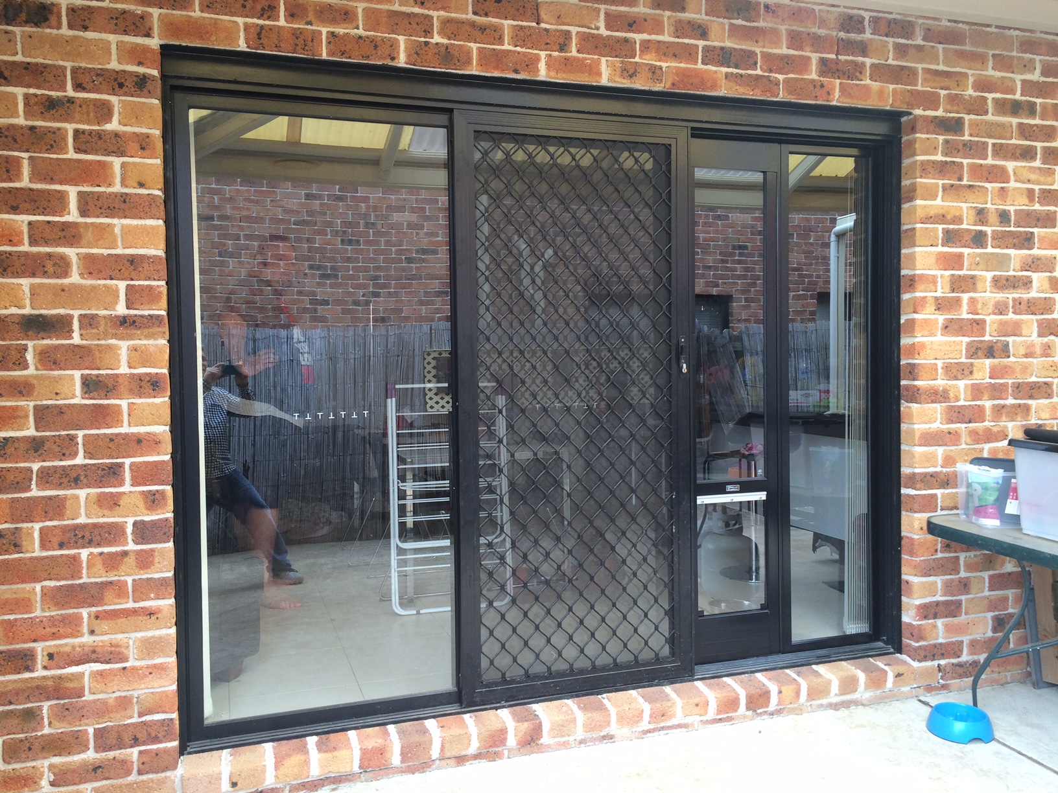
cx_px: 529
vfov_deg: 48.2
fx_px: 886
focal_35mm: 29
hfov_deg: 61.7
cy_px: 396
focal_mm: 4.15
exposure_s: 1/120
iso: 50
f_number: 2.2
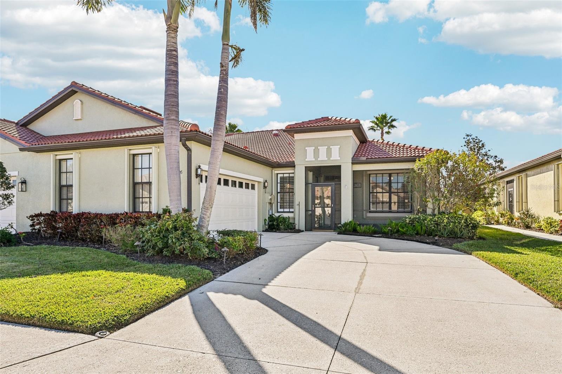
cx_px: 281
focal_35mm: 22
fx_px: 336
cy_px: 187
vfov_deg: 58.3
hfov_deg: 79.9
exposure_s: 1/1250
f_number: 8
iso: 400
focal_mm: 21.5
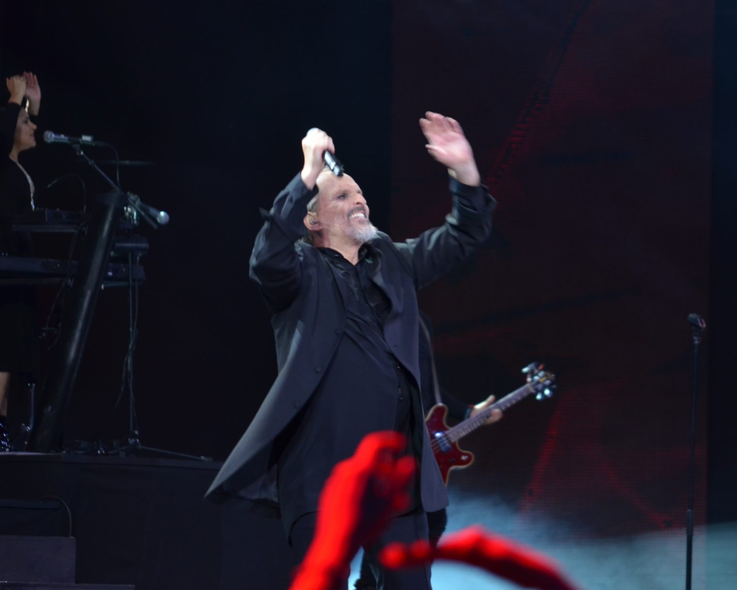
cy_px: 277
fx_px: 6195
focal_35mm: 284
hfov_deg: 6.8
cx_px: 396
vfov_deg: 5.4
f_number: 5
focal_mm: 150
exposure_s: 1/125
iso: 800
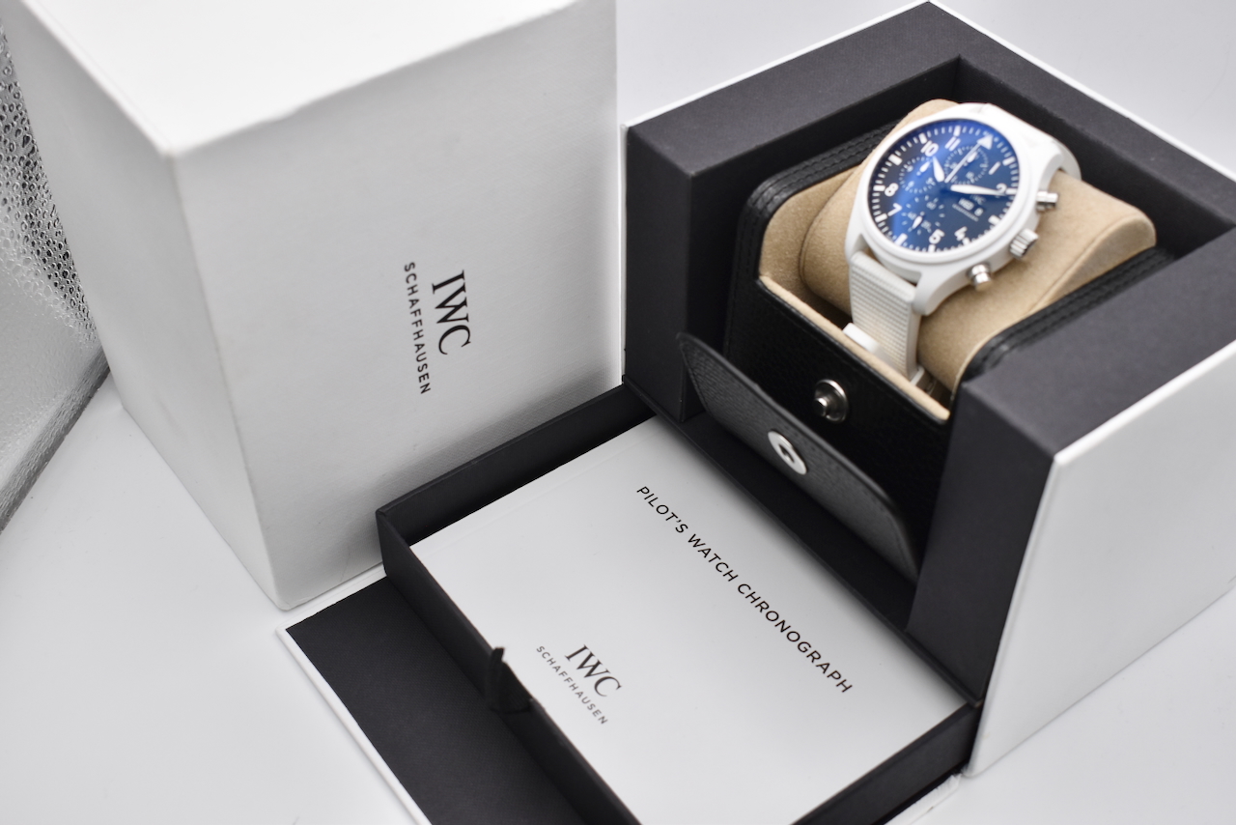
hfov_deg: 42.3
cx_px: 618
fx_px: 1597
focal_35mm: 46
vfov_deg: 29.0
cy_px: 412
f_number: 5.6
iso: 400
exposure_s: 1/125
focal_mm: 31
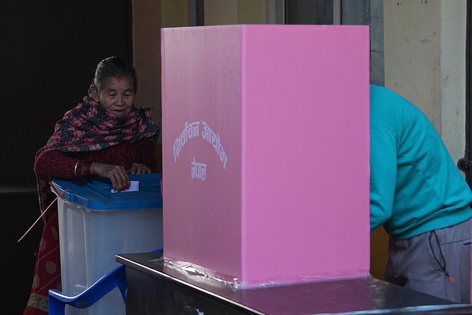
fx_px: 918
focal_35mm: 70
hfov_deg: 28.8
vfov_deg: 19.5
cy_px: 158
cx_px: 236
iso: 2000
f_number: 2.8
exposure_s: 1/1250
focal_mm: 70
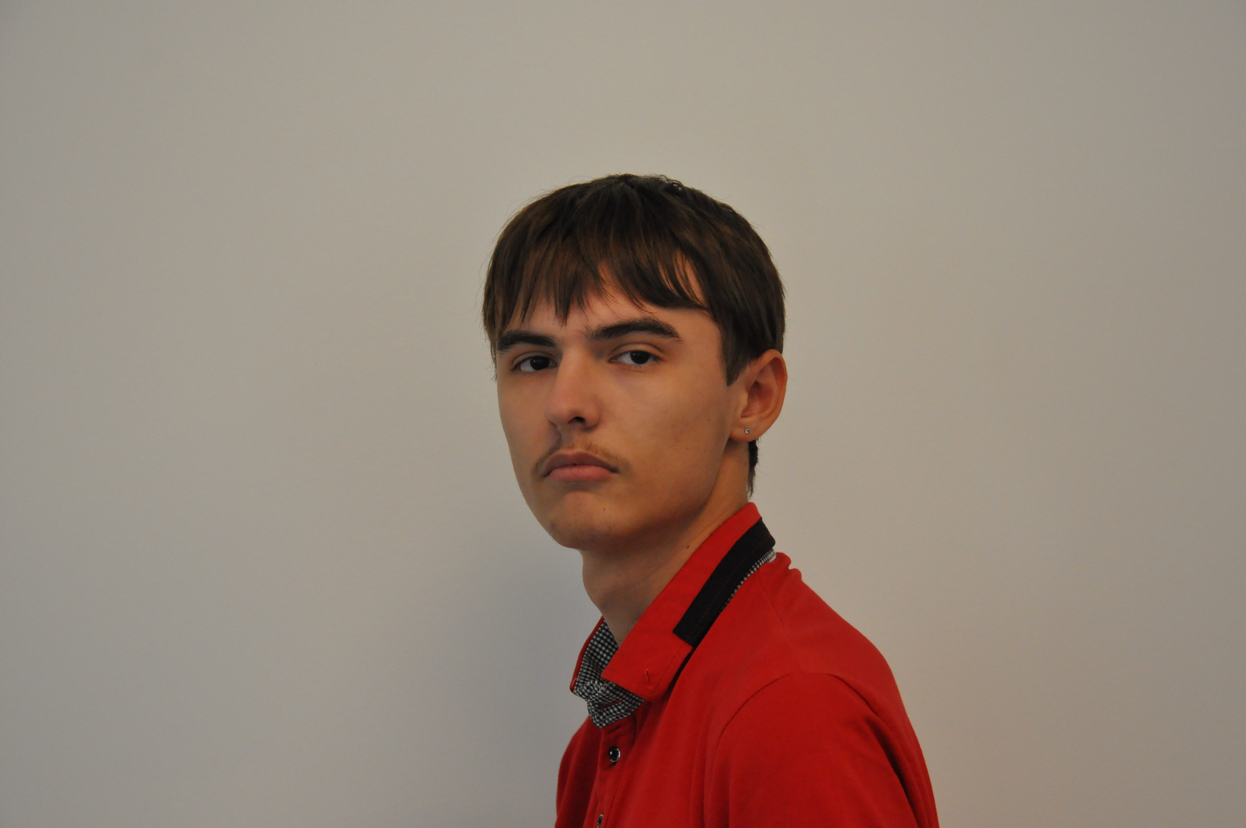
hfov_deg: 26.0
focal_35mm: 78
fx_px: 2696
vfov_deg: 17.4
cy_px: 414
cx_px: 623
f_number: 7.1
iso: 1250
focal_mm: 52
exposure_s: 1/200
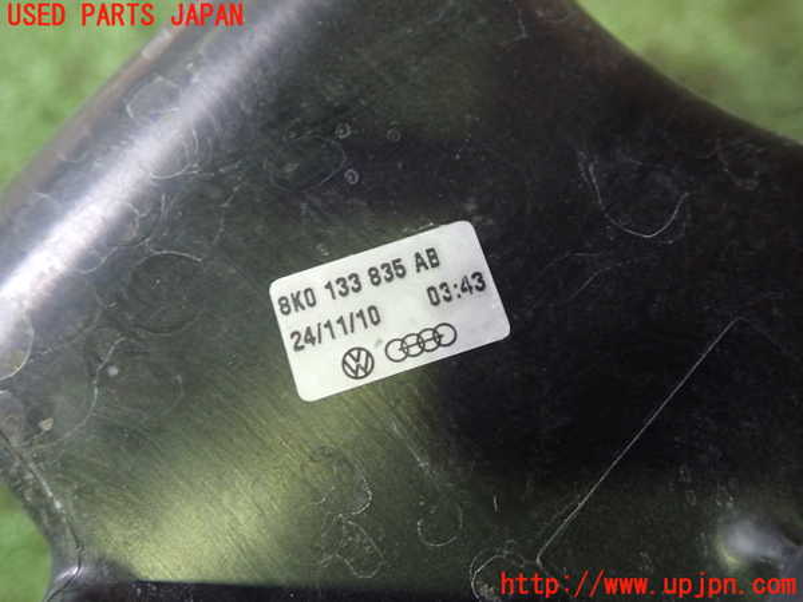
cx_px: 402
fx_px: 696
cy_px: 301
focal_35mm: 30
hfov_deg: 60.0
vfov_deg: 46.8
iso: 500
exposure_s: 1/30
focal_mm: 5.4
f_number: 2.3
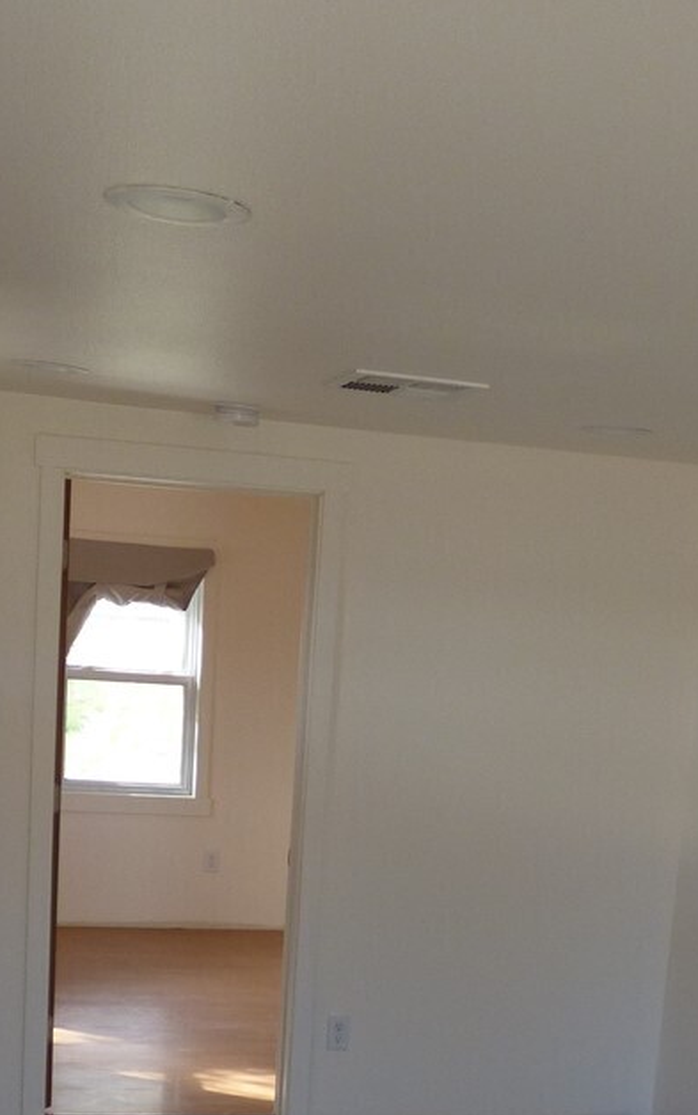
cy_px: 994
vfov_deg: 35.4
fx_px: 1642
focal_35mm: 54
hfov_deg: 24.0
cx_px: 366
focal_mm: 3.58
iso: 100
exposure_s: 1/60
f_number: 2.8
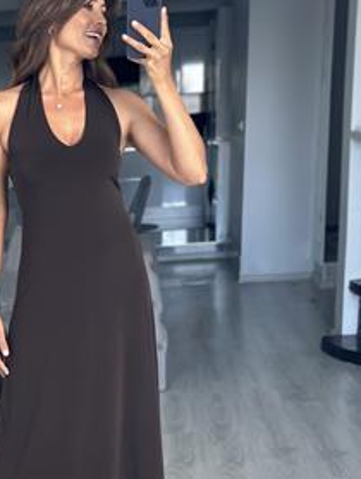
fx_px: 1207
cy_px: 319
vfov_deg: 22.4
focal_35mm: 87
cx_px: 83
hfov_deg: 16.9
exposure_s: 1/60
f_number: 1.78
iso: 160
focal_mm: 6.86
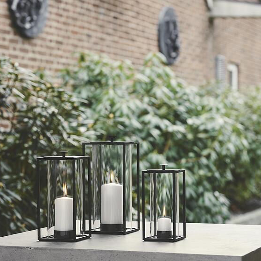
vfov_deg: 15.6
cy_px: 112
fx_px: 955
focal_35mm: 112
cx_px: 128
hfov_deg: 15.6
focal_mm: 85
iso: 200
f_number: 4
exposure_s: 1/125
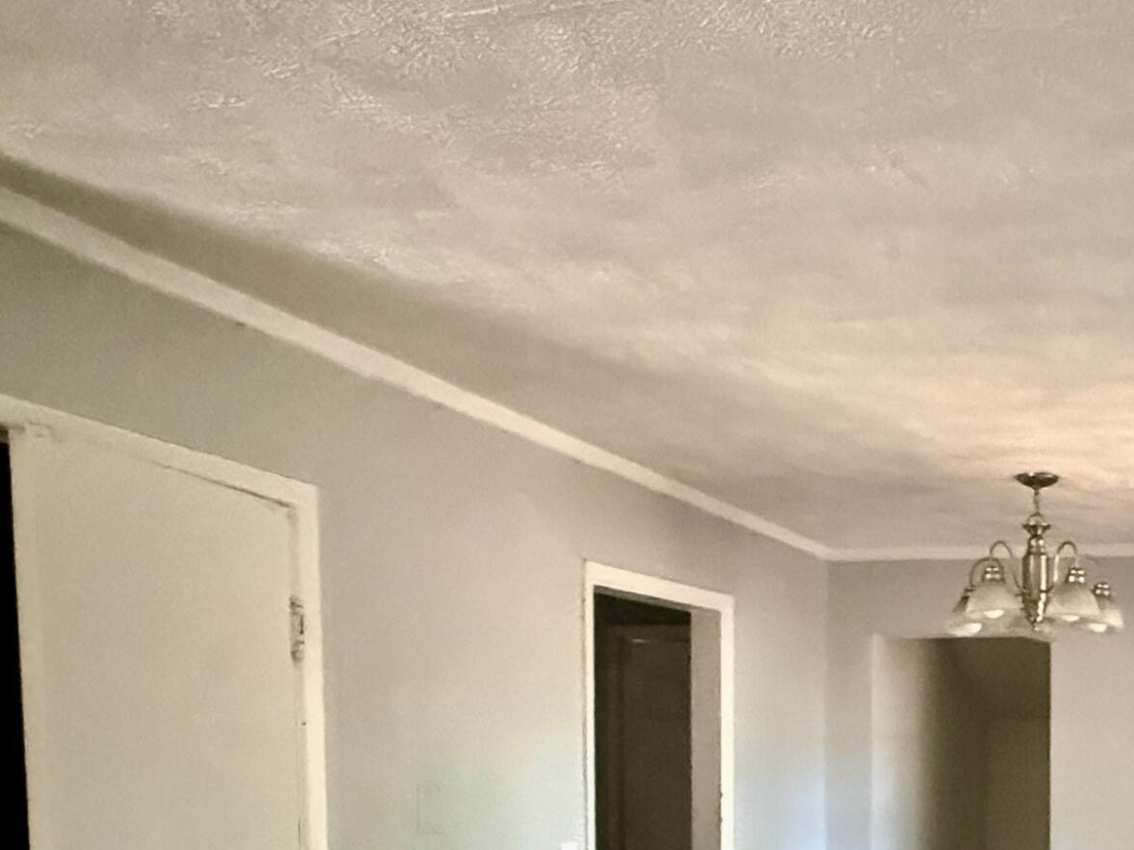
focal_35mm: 36
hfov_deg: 47.3
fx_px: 1179
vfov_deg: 35.8
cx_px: 974
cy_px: 849
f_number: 2.2
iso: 1600
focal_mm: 2.22
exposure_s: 1/40
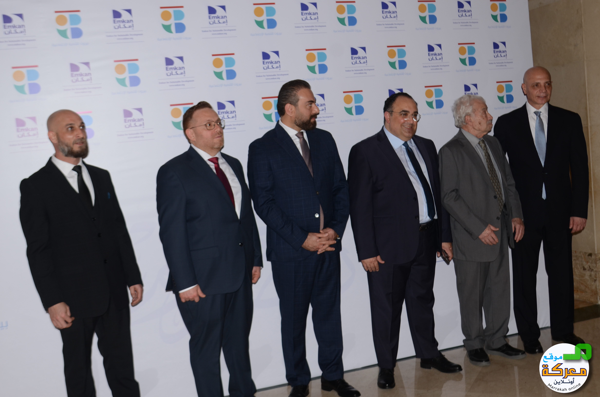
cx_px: 300
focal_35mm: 40
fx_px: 674
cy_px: 198
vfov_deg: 32.9
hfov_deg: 48.0
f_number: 4.5
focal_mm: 27
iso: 250
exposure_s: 1/250
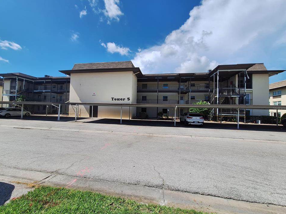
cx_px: 137
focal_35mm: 14
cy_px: 108
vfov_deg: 85.7
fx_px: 116
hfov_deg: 102.0
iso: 40
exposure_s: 1/2058
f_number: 2.2
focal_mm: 1.74
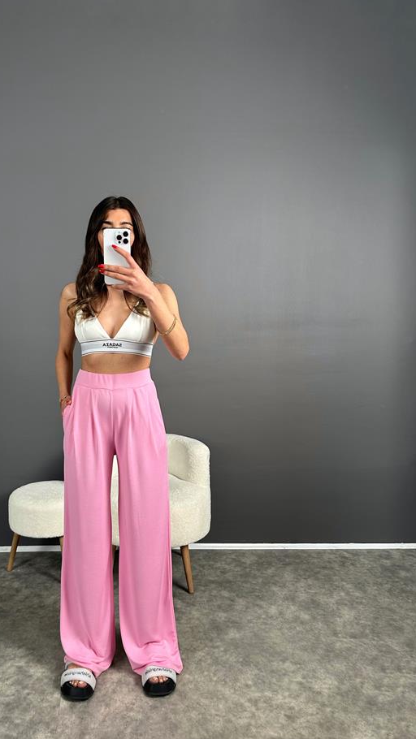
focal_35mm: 27
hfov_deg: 42.2
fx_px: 529
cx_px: 134
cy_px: 374
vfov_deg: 69.9
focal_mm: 6.86
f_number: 1.78
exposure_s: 1/121
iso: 100
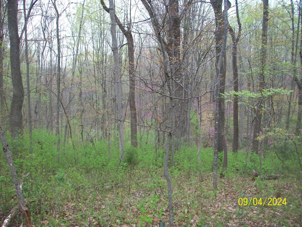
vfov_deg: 41.8
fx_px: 297
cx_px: 151
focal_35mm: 34
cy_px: 114
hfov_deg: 54.0
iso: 80
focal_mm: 5.7
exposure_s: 1/125
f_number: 2.8
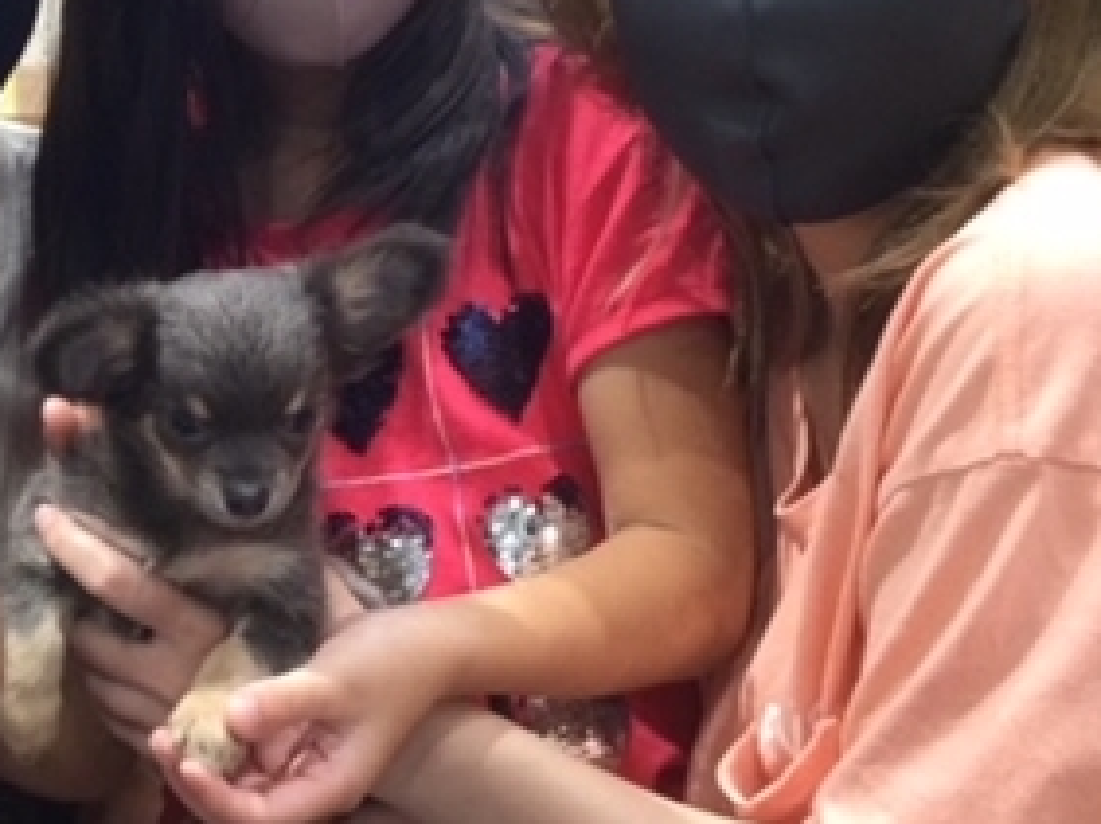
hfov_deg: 28.9
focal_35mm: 66
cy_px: 250
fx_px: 2097
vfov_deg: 22.1
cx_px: 269
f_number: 2.4
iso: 100
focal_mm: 3.3
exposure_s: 1/30
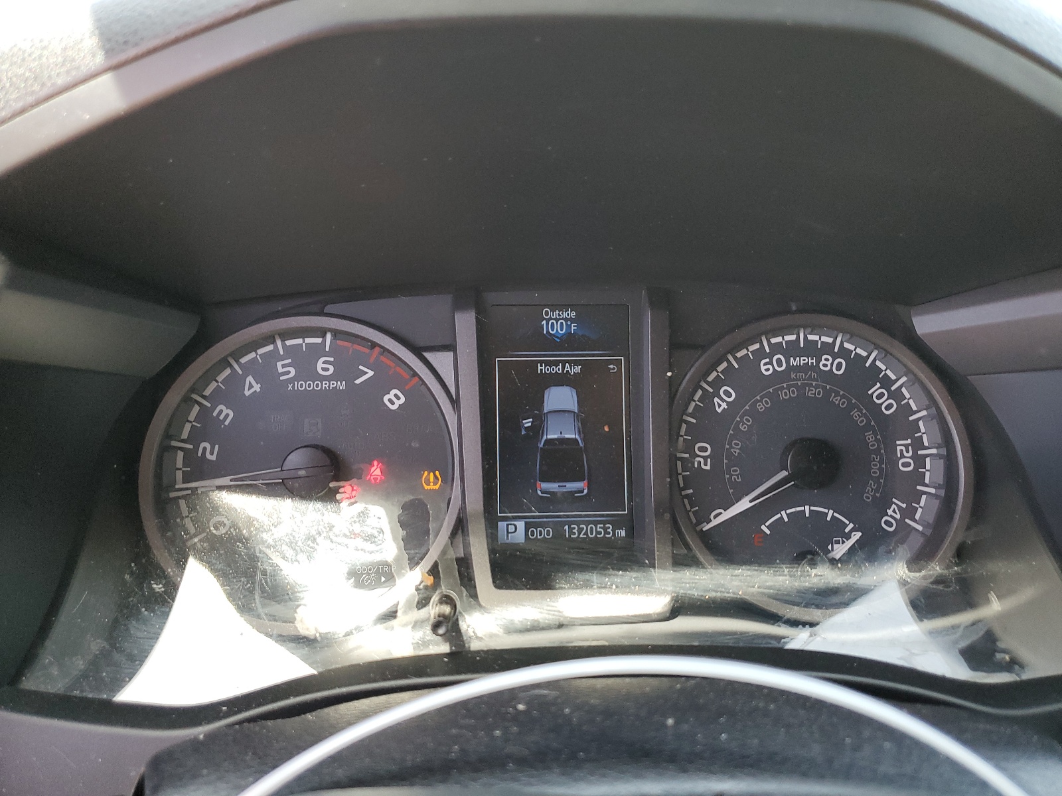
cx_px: 531
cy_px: 398
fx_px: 798
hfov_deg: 67.3
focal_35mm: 26
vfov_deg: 53.1
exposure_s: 1/120
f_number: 1.5
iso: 96
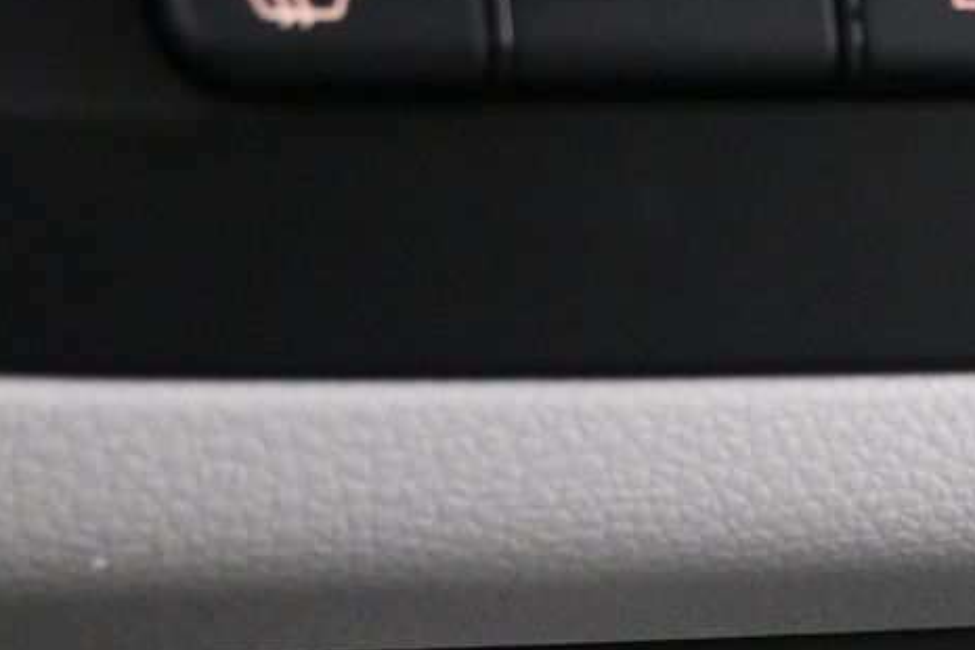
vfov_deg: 11.4
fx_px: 3114
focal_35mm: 115
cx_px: 1040
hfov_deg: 17.3
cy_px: 1017
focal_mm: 22
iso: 3200
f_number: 4
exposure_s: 1/13
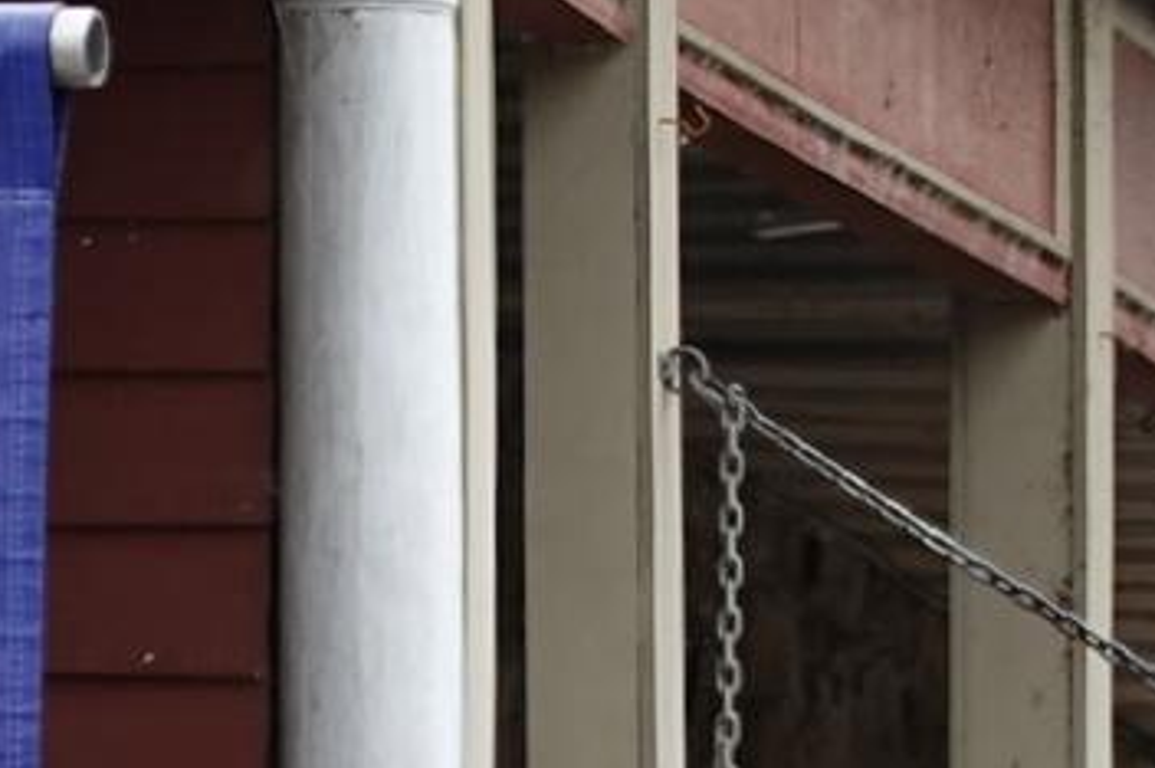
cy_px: 1232
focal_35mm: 1165
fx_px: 37342
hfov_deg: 1.8
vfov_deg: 1.2
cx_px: 75
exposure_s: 1/200
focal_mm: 72
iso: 100
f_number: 4.5
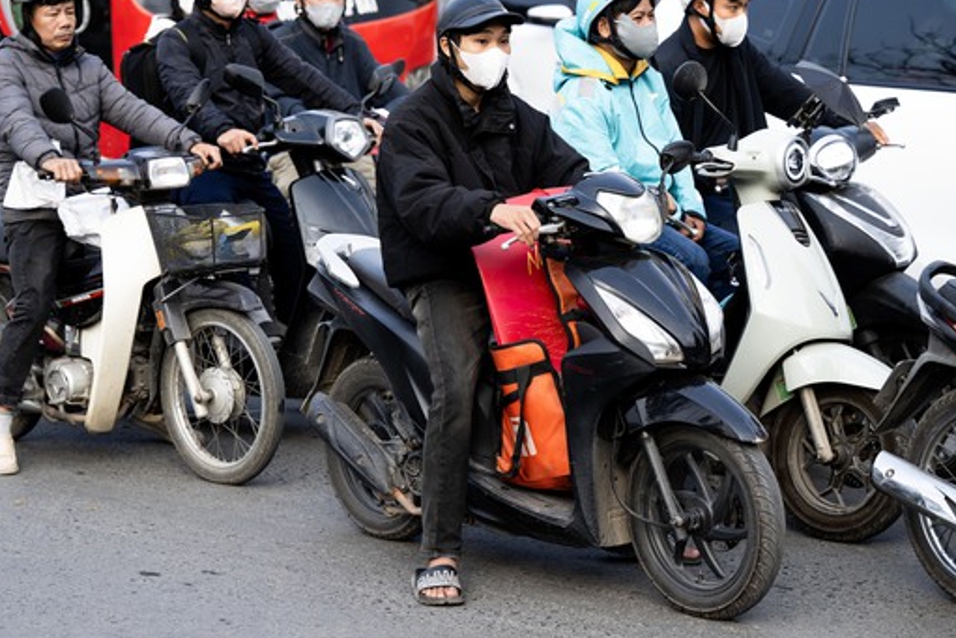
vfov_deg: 12.6
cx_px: 438
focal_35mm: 109
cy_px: 252
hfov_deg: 18.7
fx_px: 2895
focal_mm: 87
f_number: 3.5
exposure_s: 1/500
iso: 200
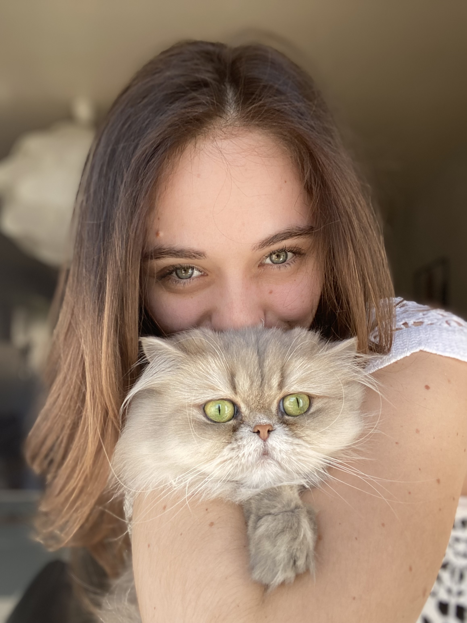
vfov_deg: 60.0
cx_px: 234
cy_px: 312
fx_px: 540
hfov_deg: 46.8
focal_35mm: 30
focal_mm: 2.71
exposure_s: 1/122
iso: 40
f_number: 2.2
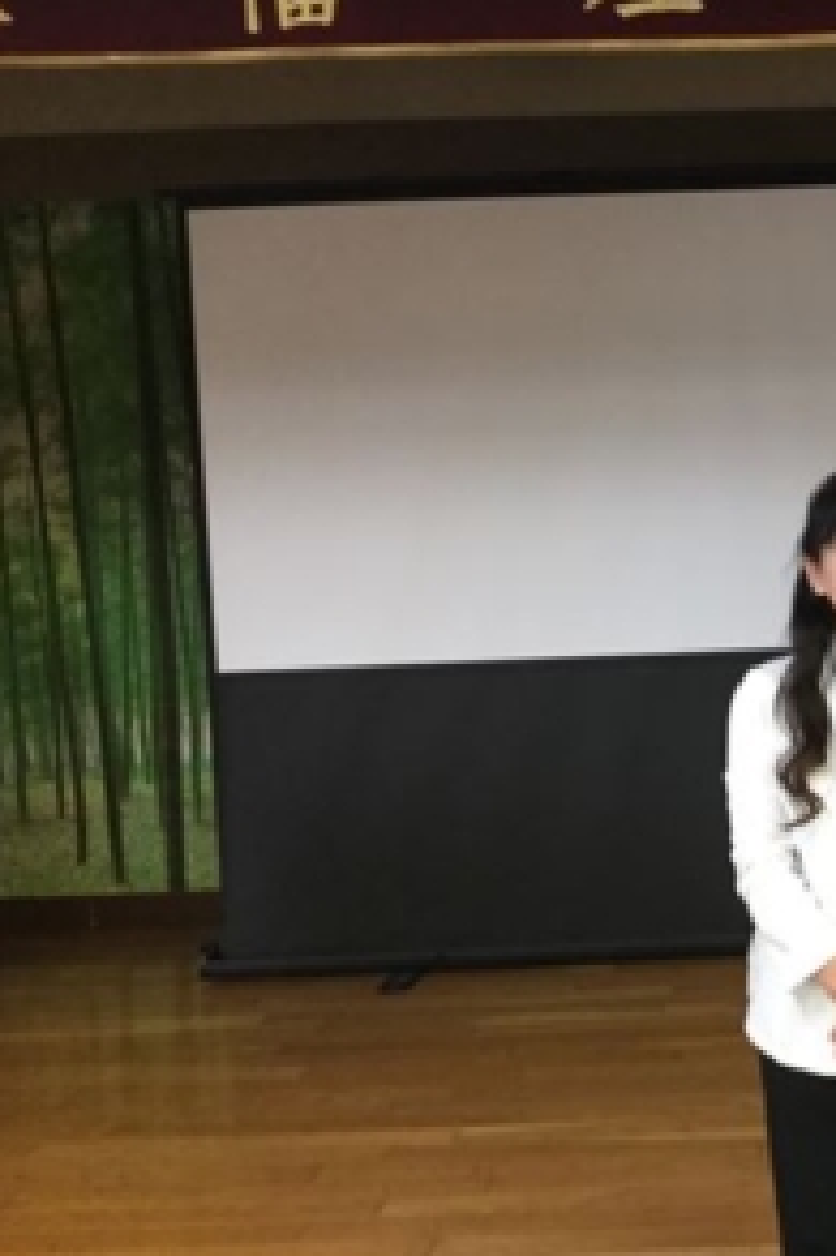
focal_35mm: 44
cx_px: 849
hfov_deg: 28.5
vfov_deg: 44.5
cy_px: 634
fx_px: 1534
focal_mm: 3.3
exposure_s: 1/30
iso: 125
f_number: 2.4
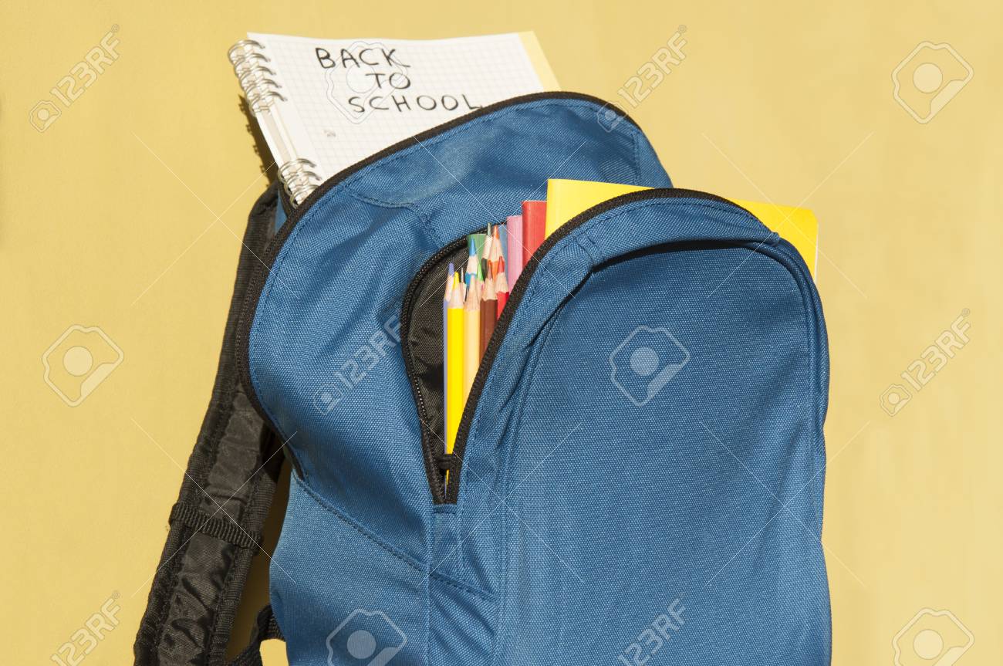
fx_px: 3130
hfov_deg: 18.2
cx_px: 502
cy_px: 333
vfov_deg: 12.1
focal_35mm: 112
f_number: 10
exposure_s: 1/200
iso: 160
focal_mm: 75
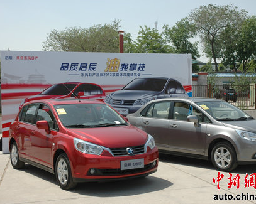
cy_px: 102
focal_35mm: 54
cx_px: 152
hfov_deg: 34.9
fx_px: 406
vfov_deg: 28.3
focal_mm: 31
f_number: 9
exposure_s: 1/400
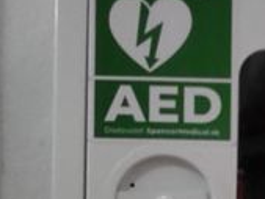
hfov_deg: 16.1
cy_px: 179
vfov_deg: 12.6
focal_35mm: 117
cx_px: 331
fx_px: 896
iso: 400
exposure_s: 1/13
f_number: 1.8
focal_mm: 4.25
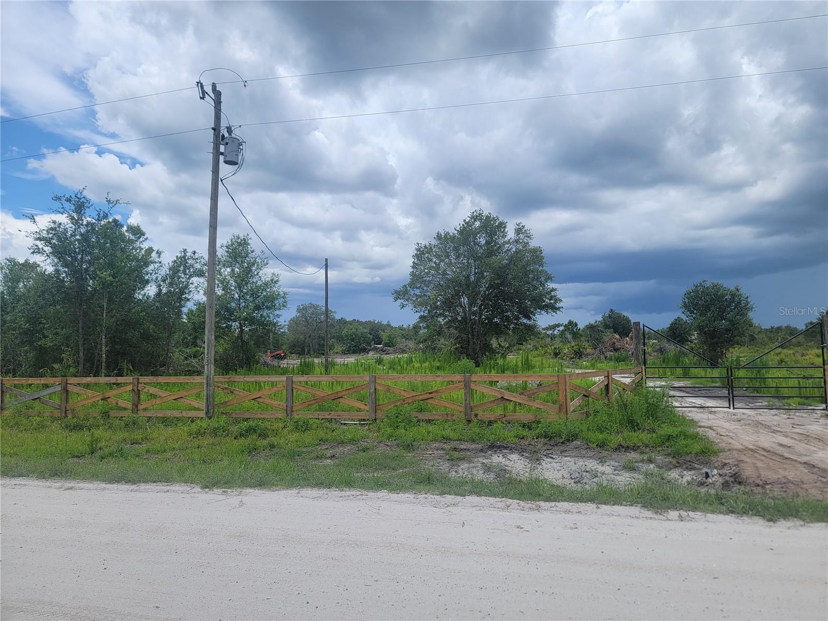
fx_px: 574
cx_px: 414
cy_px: 310
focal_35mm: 24
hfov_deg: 71.6
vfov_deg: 56.8
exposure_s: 1/1488
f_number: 1.8
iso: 16
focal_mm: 6.7
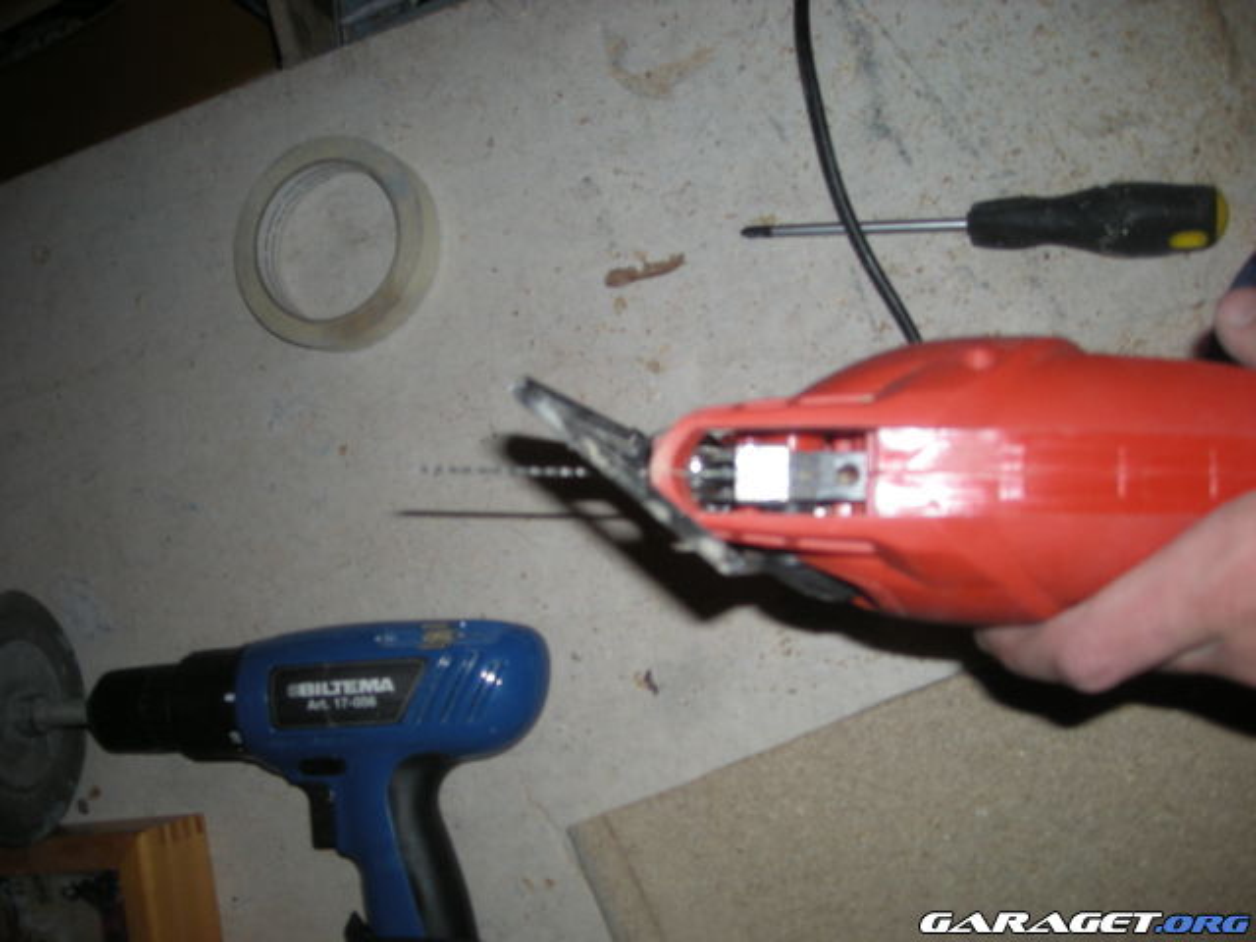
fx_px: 1270
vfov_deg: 40.7
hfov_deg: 52.6
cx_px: 628
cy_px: 471
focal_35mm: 35
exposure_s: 1/60
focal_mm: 5.7
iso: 50
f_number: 2.8
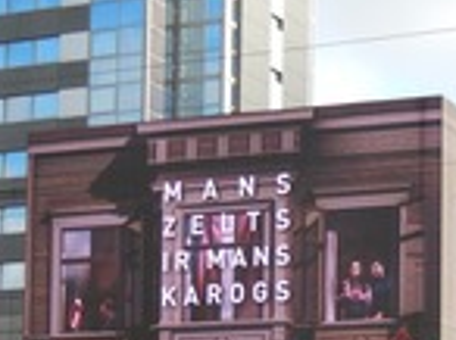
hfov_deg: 14.1
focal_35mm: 140
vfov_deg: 10.4
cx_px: 315
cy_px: 396
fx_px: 1841
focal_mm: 9.2
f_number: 4.5
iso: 125
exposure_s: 1/250
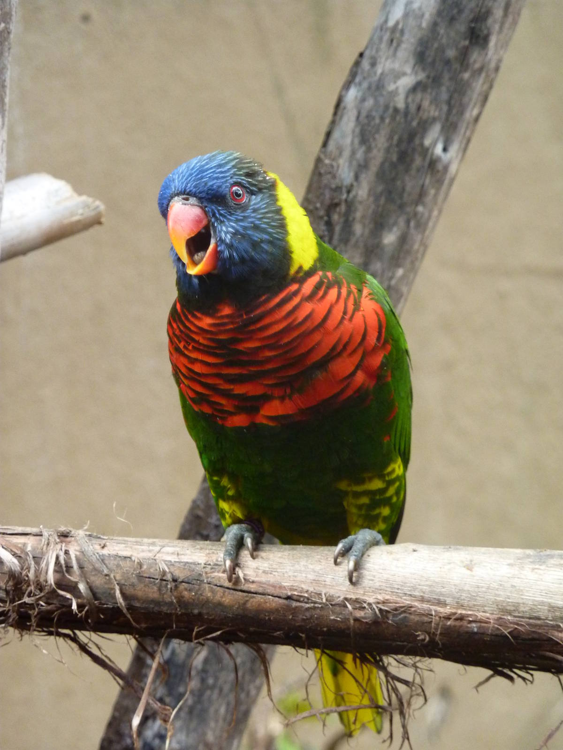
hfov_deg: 7.6
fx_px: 4250
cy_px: 375
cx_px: 282
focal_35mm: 196
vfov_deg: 10.1
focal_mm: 32.1
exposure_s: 1/80
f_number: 4.5
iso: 400
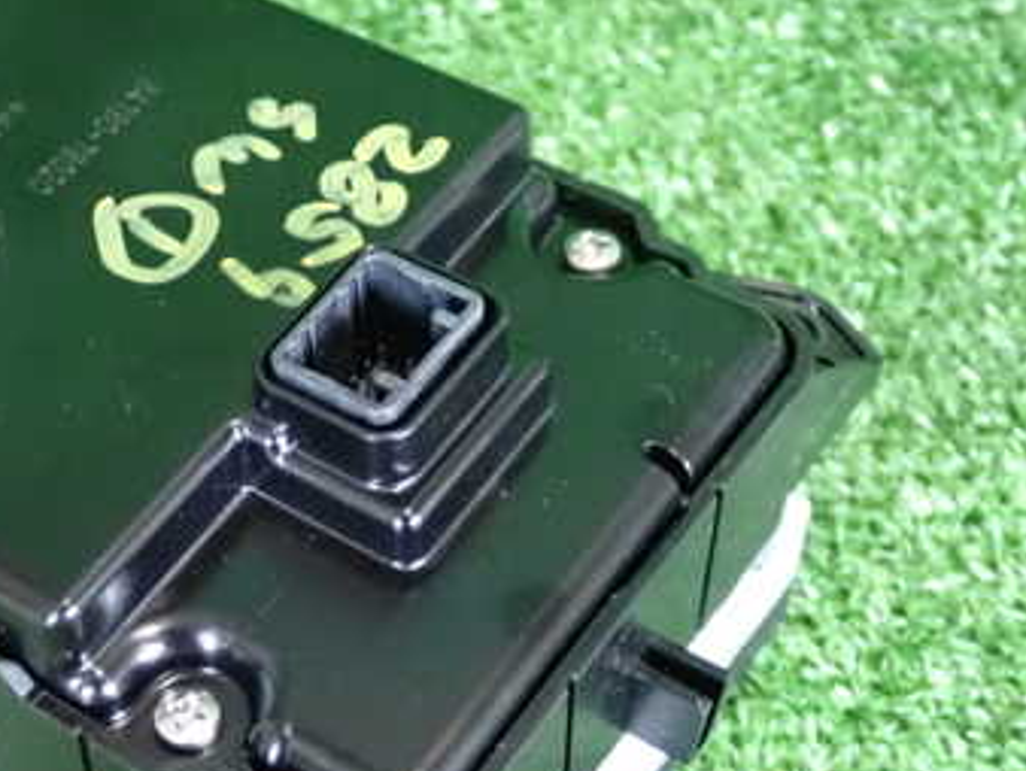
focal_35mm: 78
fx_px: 2314
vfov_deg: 18.9
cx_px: 240
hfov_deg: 24.7
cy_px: 504
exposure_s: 1/40
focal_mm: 7.84
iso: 2000
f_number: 2.9
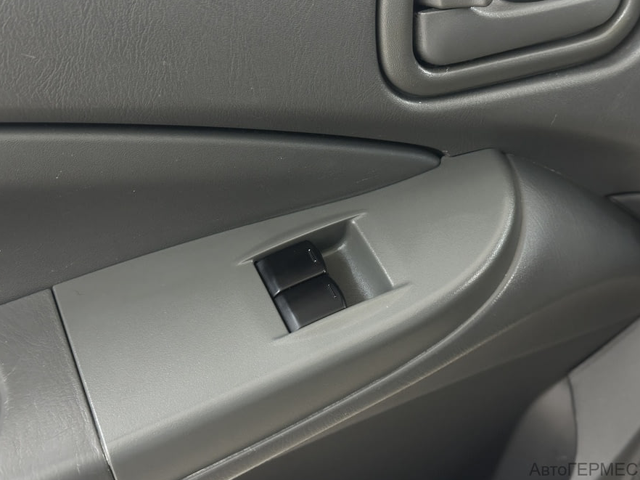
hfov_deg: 38.9
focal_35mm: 49
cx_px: 319
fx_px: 906
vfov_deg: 29.7
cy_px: 239
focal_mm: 6.86
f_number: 1.78
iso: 320
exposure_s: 1/33
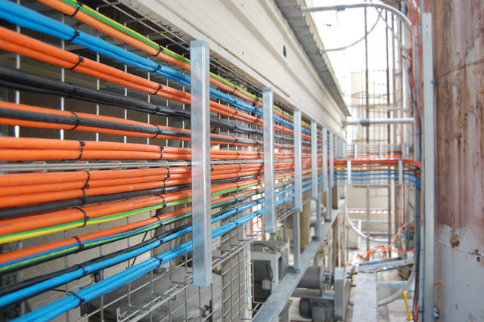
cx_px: 242
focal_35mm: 30
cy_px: 161
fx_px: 403
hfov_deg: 62.0
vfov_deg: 43.6
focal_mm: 20
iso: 400
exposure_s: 1/100
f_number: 3.8
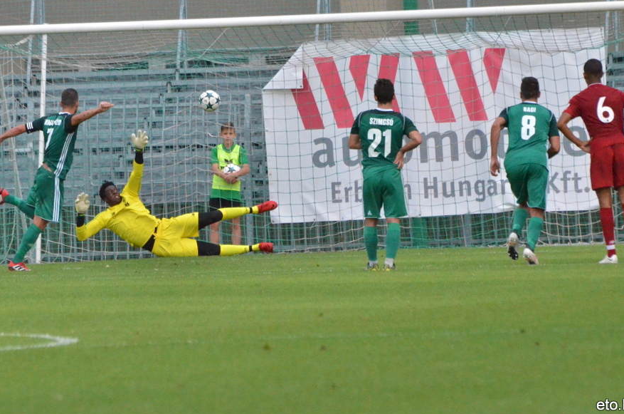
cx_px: 233
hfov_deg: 3.4
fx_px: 10656
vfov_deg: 2.2
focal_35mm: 616
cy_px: 148
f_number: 7.1
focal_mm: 300
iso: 6400
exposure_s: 1/5000
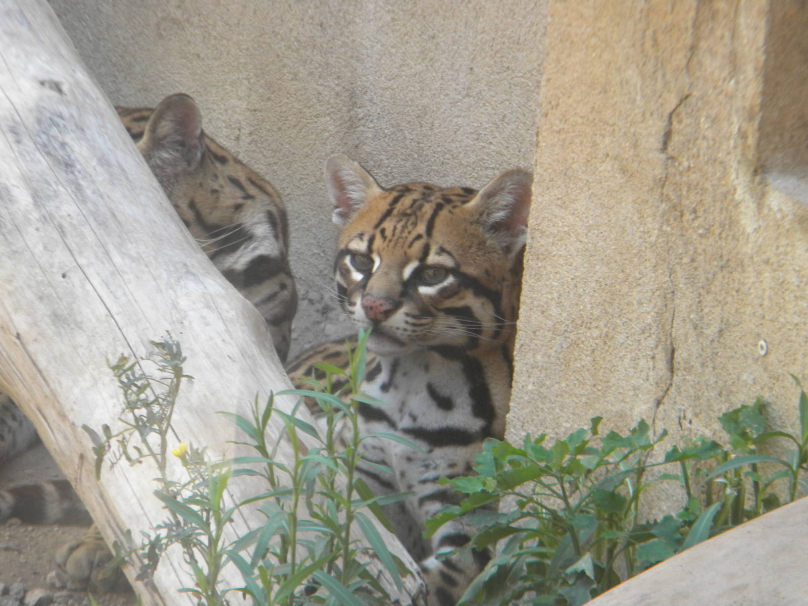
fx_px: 6489
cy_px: 303
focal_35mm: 278
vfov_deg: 5.3
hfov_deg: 7.1
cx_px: 404
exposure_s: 1/60
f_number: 5.4
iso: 195
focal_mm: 50.4
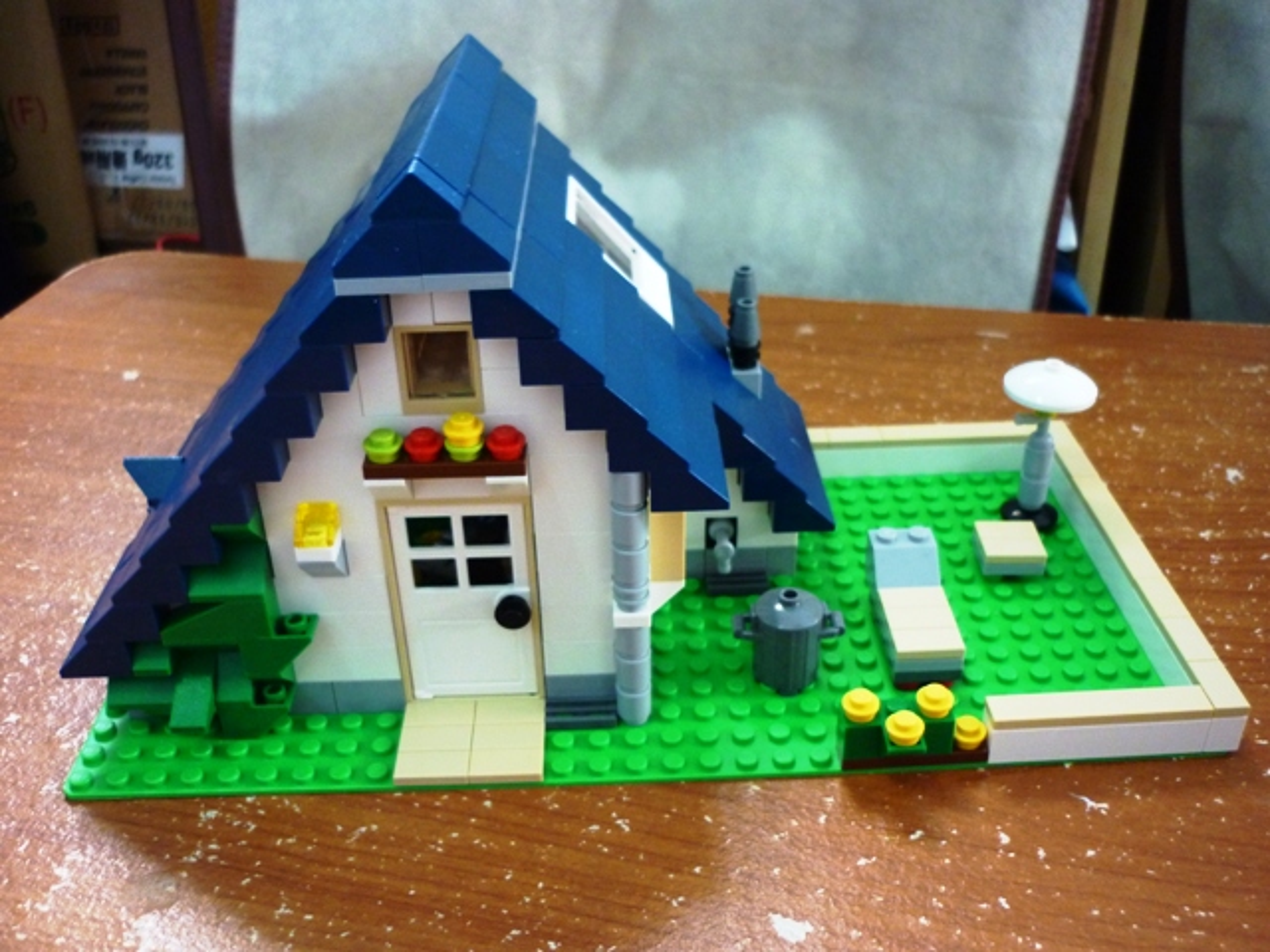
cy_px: 476
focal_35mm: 33
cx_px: 635
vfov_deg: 42.9
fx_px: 1211
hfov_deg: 55.4
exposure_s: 1/13
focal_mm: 5.5
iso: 400
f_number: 2.8
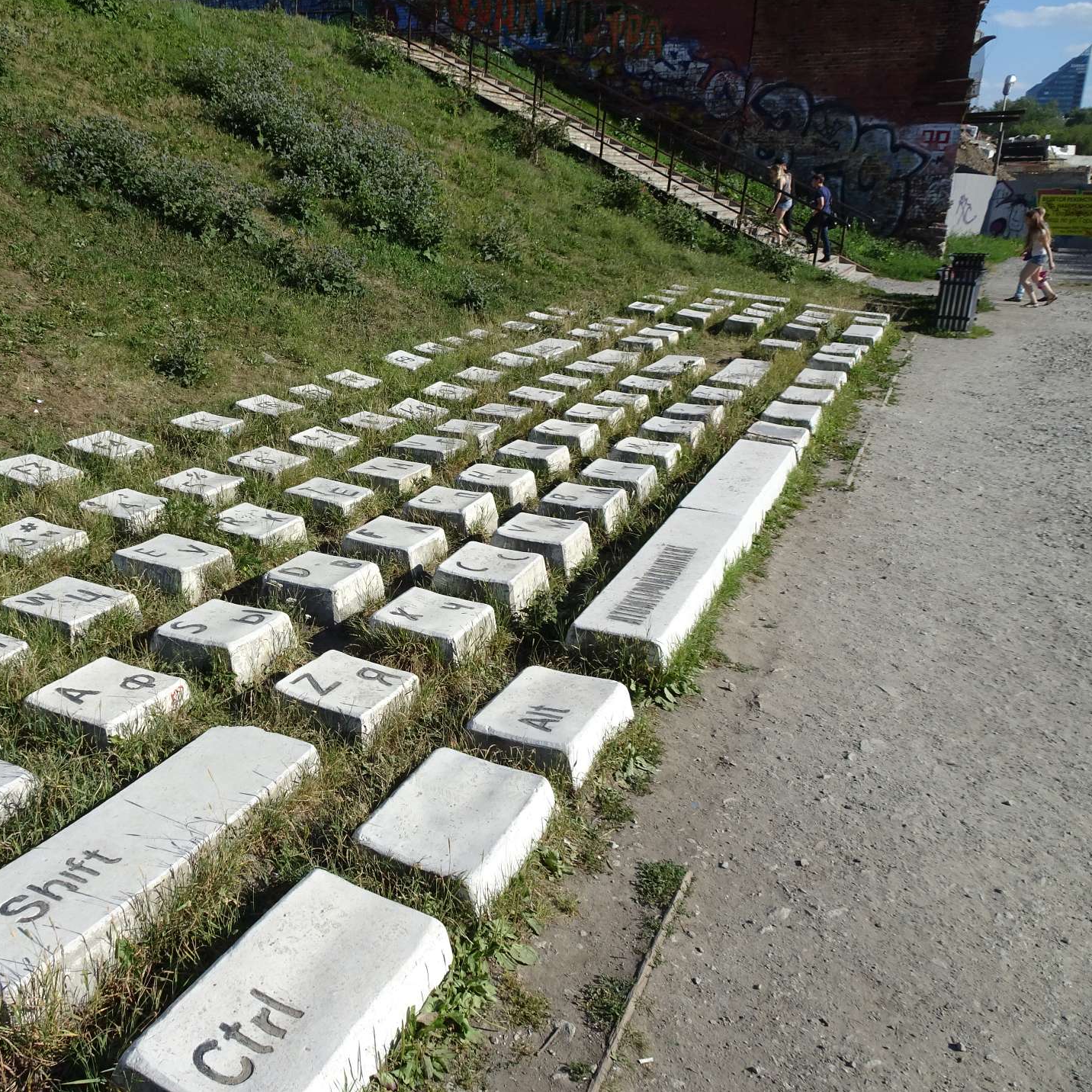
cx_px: 365
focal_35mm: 29
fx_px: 1035
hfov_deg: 54.5
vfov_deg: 55.6
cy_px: 533
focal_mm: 4.1
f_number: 3.5
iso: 80
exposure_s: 1/1000
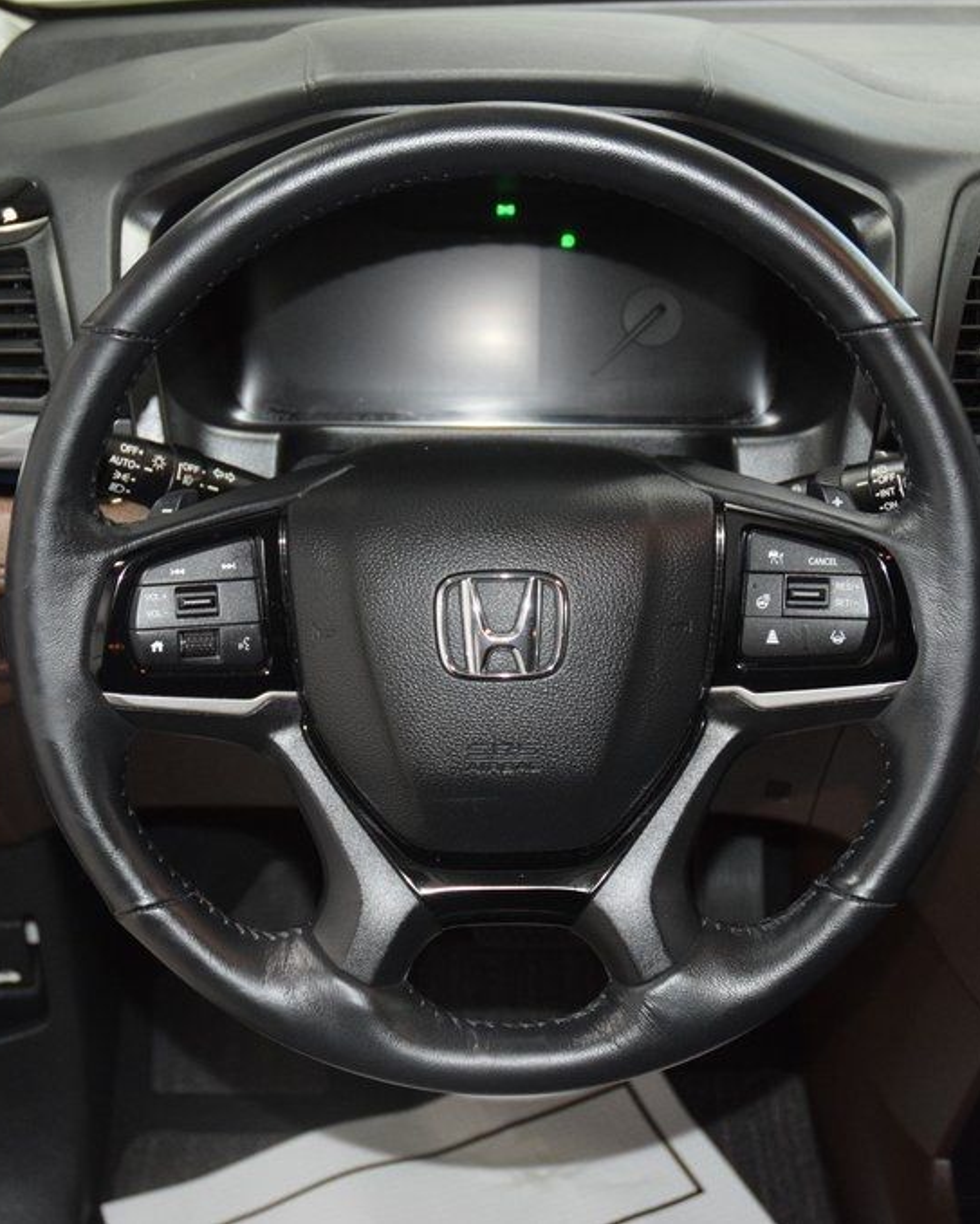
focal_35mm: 51
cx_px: 500
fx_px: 1848
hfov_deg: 29.7
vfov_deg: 36.6
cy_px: 609
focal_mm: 24
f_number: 3.8
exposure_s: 1/60
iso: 2200
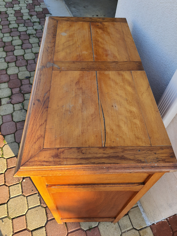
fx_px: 177
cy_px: 118
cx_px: 88
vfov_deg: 67.3
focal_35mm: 26
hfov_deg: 53.1
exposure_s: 1/299
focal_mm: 4.32
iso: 50
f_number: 1.7
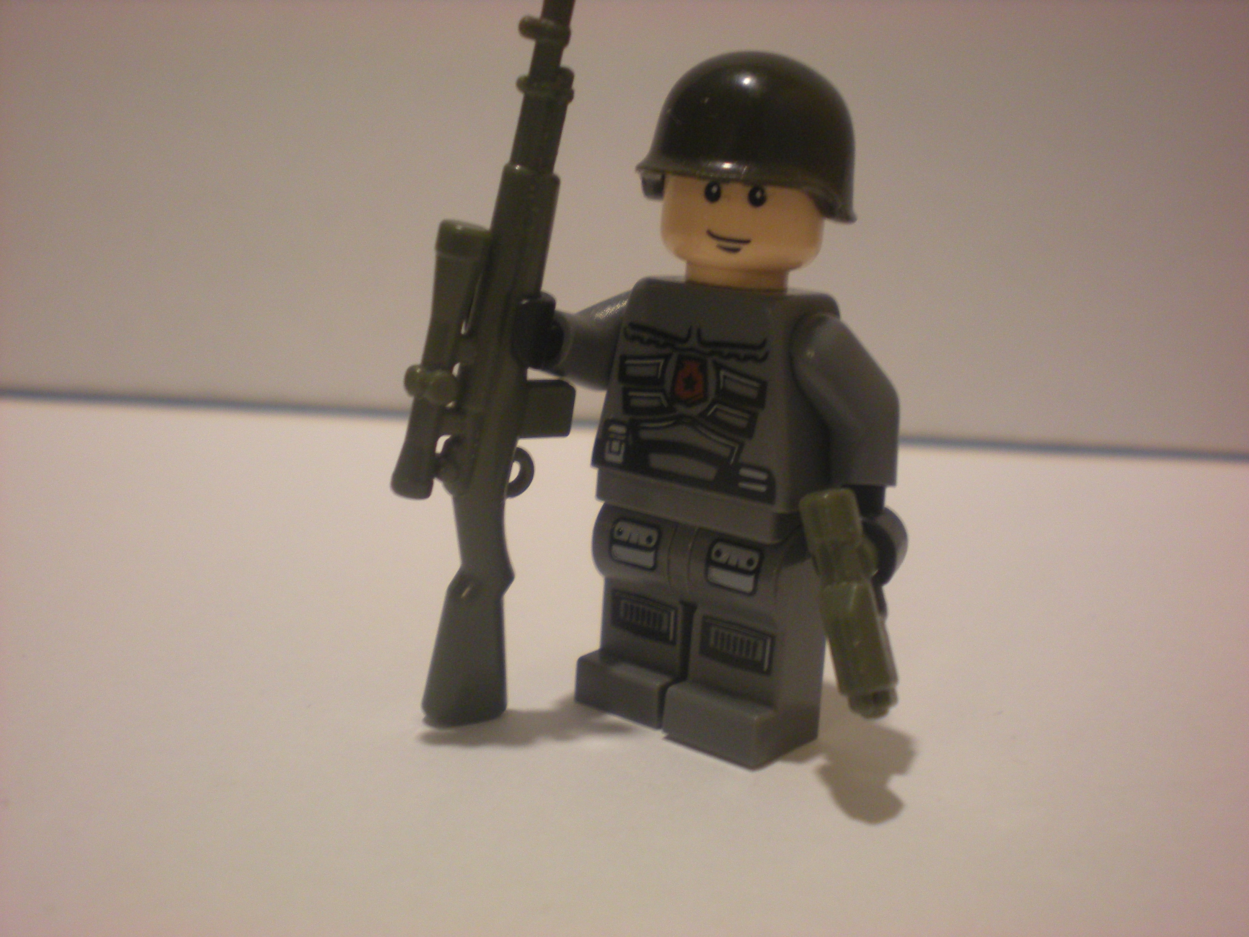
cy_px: 468
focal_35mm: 44
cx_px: 624
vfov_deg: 32.9
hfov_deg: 42.9
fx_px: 1588
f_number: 3.5
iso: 205
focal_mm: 7.4
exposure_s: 1/8
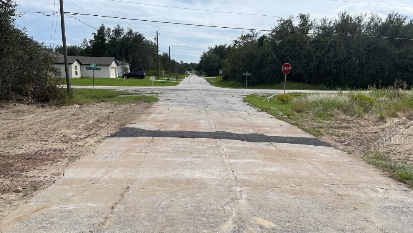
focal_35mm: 29
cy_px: 140
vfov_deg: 40.0
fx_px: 318
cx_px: 206
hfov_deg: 66.1
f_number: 1.6
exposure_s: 1/5376
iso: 32
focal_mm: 5.1
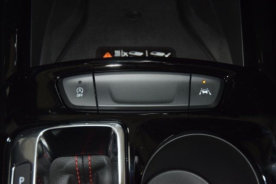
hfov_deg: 35.0
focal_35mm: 57
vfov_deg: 23.8
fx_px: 437
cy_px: 92
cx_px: 138
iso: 560
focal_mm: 38
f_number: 4.2
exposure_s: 1/30
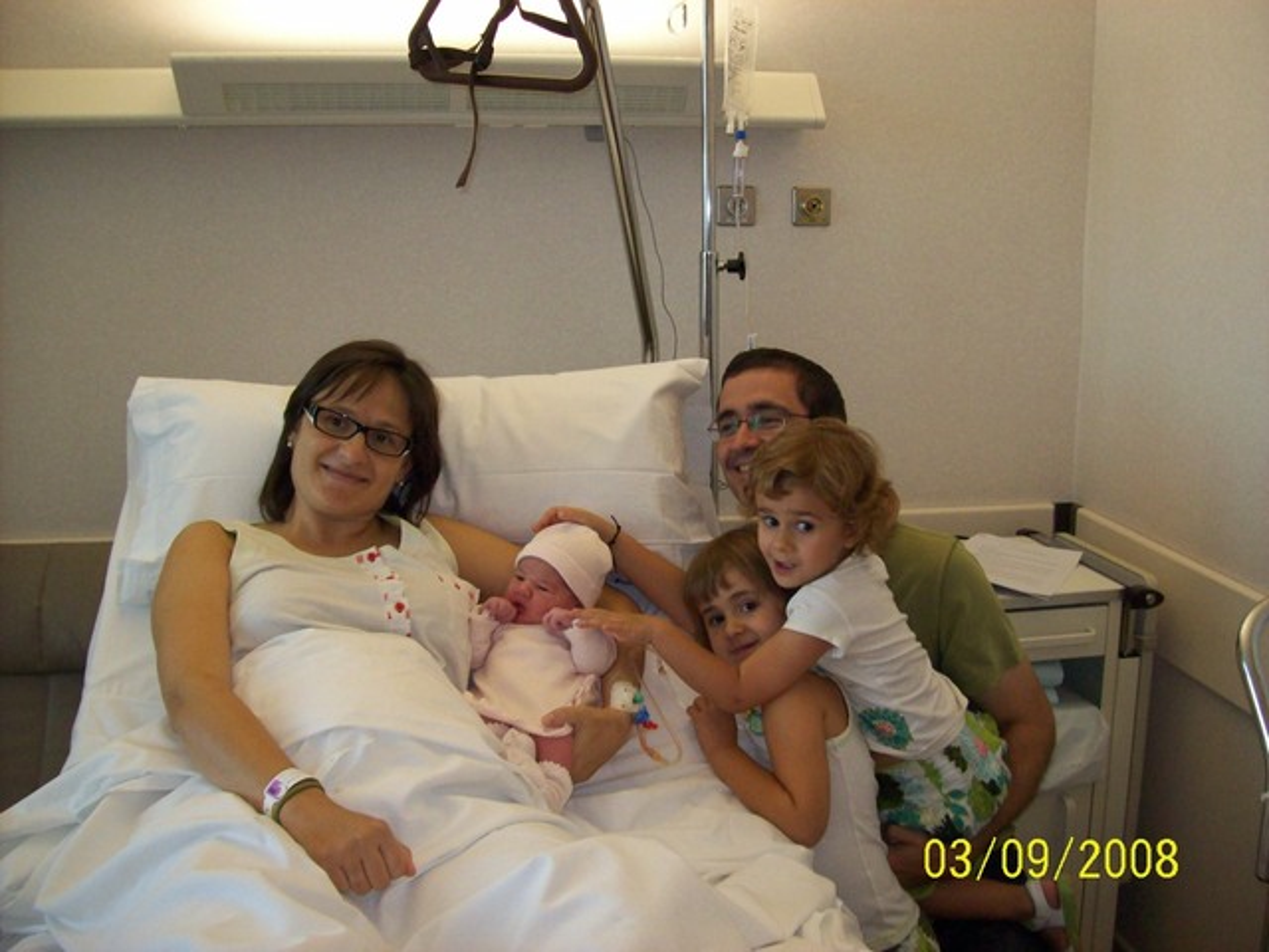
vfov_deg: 39.7
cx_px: 634
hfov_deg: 51.4
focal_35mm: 36
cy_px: 476
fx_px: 1320
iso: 200
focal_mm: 6
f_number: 2.7
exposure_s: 1/64
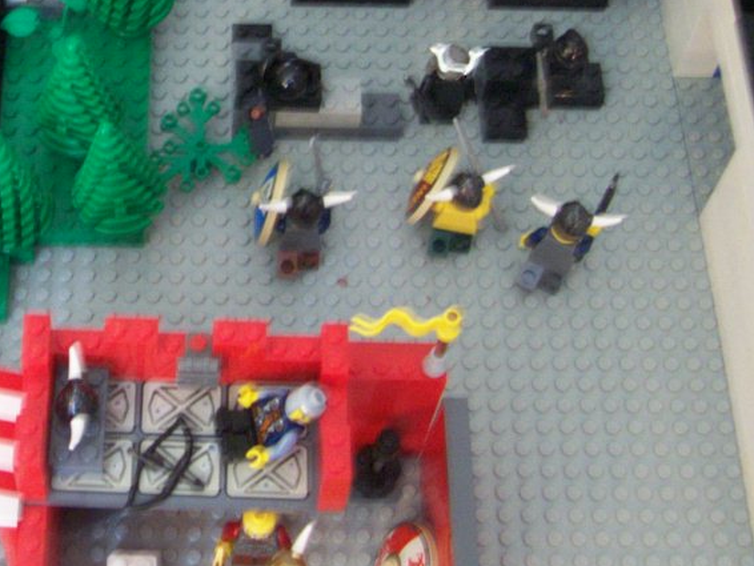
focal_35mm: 73
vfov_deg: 19.9
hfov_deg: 26.0
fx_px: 1591
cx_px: 116
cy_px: 91
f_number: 2.7
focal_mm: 5.6
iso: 160
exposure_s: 1/8.02
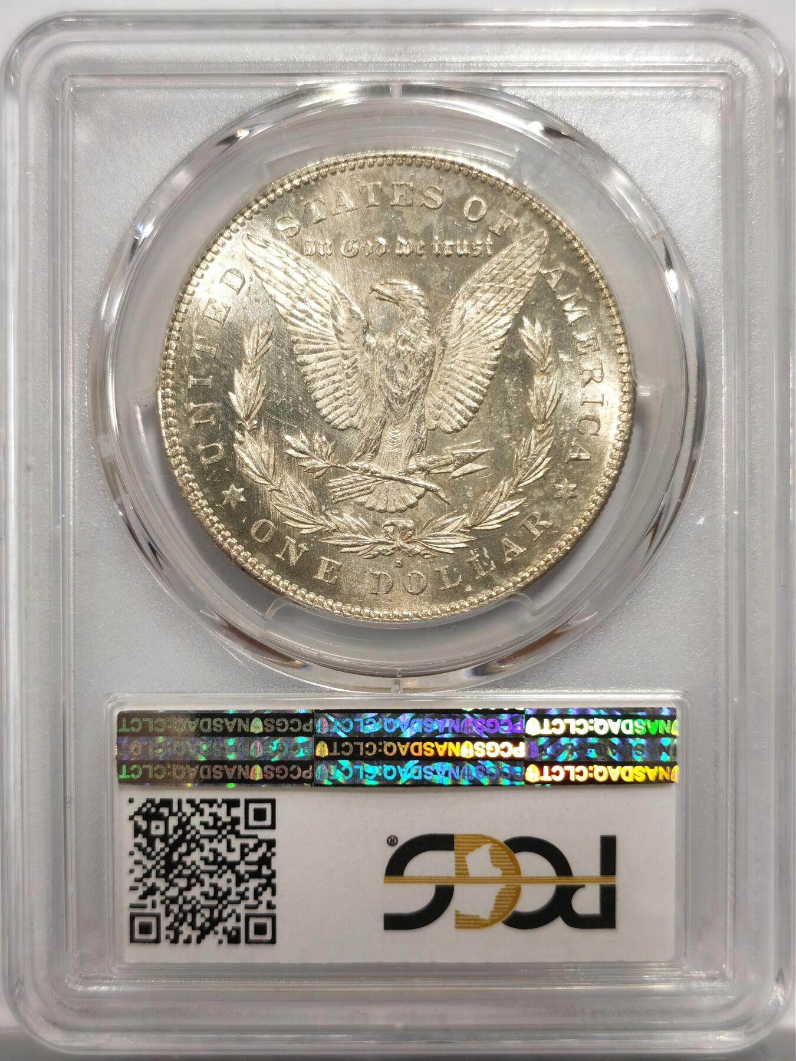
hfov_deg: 27.0
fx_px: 1656
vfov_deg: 35.5
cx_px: 398
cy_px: 530
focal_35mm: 54
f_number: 16
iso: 64
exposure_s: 1/100
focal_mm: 5.56
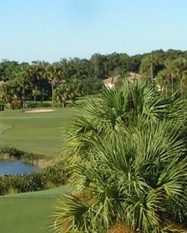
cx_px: -84
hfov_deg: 12.5
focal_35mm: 118
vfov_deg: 16.3
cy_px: 111
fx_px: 816
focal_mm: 5.8
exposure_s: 1/400
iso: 50
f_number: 5.6
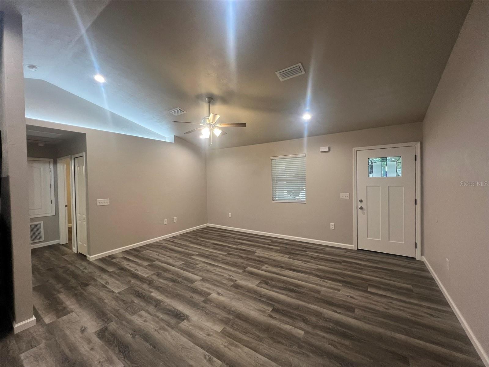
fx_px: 184
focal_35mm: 13
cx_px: 244
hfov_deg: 106.2
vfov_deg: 89.9
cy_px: 184
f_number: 1.8
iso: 160
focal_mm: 1.57
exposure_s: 1/60
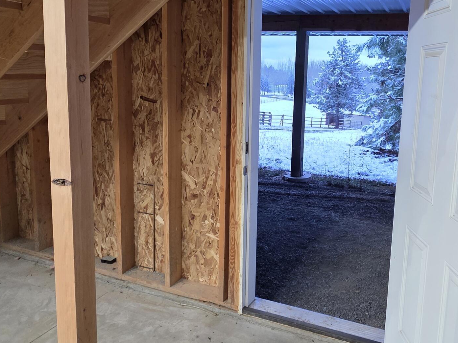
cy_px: 131
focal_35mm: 28
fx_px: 370
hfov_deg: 62.4
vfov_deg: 49.3
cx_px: 290
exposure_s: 1/60
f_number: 1.9
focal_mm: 2.2
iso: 250
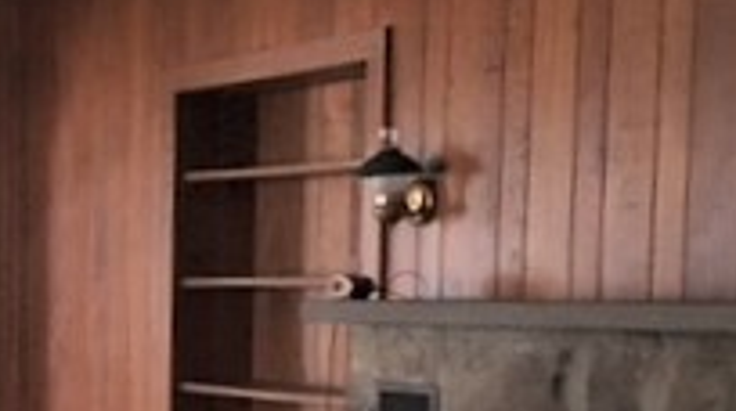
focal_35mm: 96
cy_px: 467
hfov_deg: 20.7
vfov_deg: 12.3
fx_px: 1871
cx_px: -161
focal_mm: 4.15
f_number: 2.2
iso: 200
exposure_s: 1/30
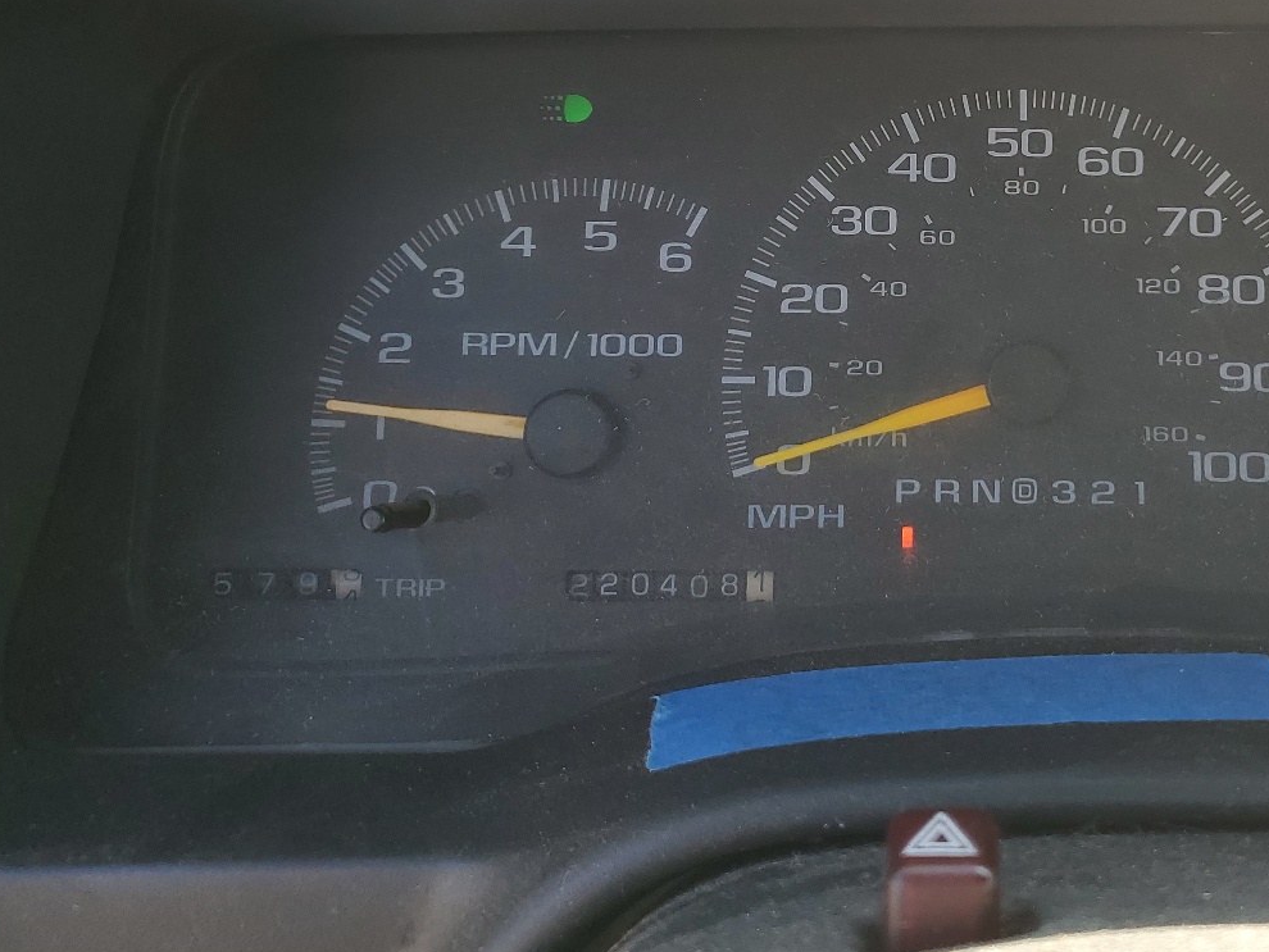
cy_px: 270
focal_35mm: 42
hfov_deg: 43.2
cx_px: 970
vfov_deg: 33.8
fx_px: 1540
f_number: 1.5
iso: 50
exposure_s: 1/227
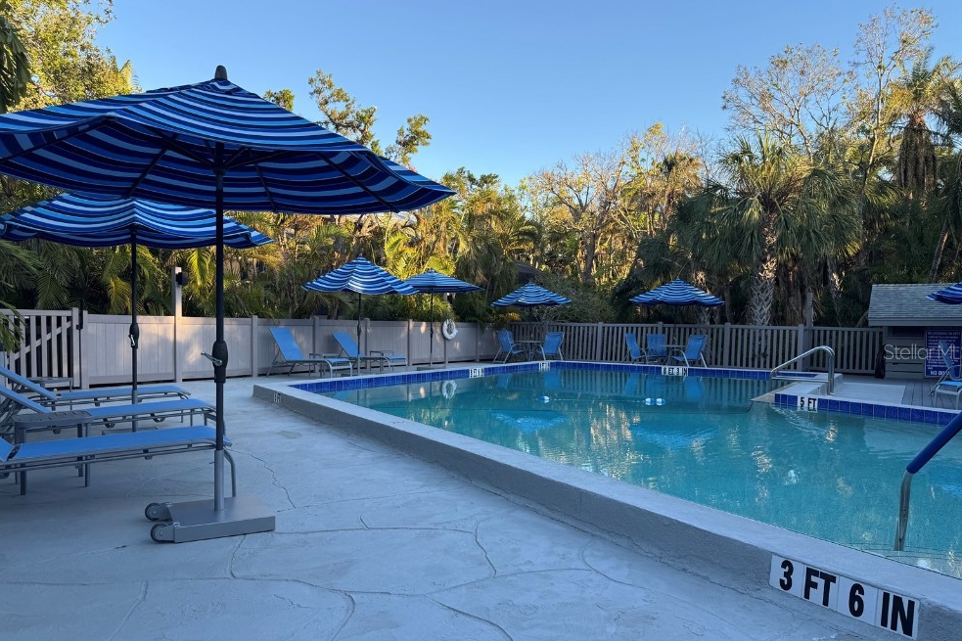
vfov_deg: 49.5
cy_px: 351
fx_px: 695
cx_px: 475
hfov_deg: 69.4
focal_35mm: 26
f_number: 1.78
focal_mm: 6.76
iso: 80
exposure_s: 1/802
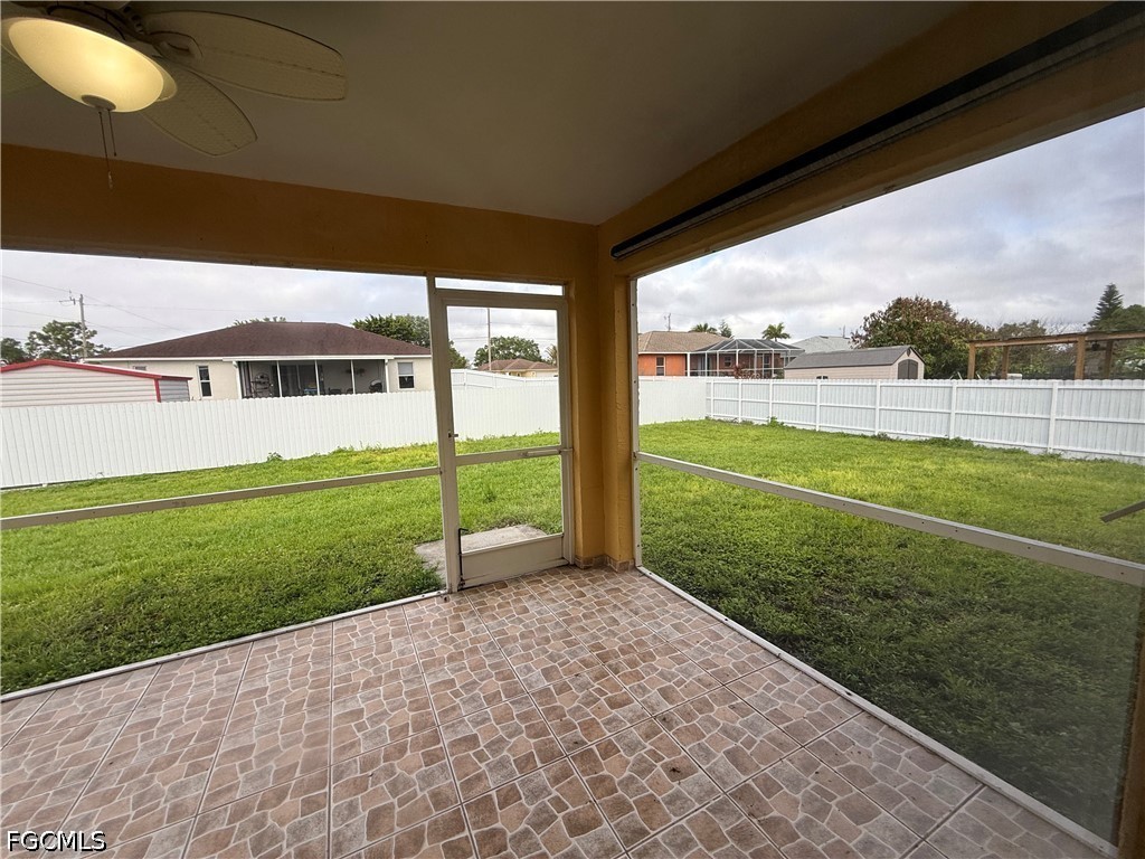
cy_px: 430
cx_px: 572
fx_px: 463
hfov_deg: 102.1
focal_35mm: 14
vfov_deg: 85.7
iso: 50
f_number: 2.2
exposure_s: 1/256
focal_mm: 2.22
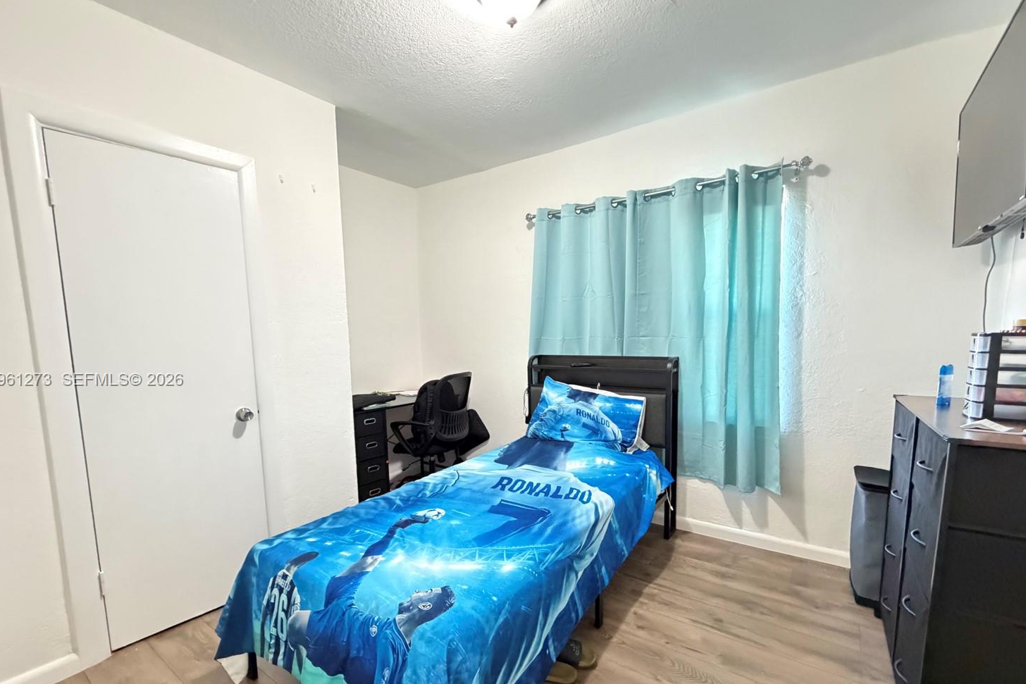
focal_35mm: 16
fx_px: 456
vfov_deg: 73.5
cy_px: 380
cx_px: 527
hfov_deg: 96.7
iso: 1600
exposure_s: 1/30
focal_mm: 2.22
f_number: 2.2
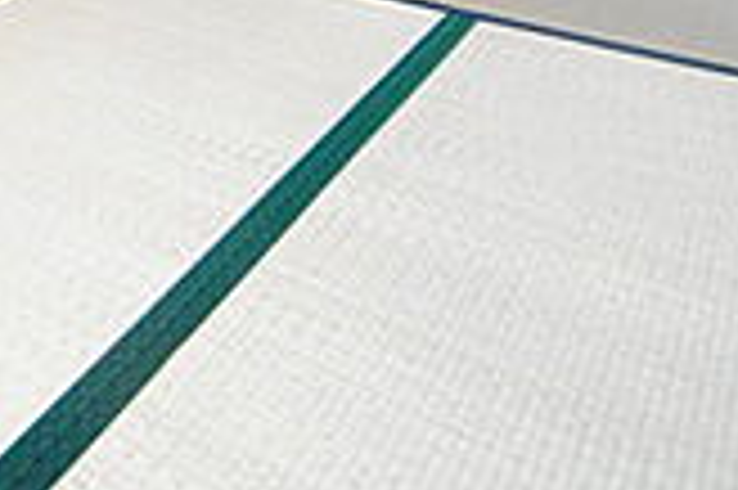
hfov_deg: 33.9
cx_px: -148
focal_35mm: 47
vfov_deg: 22.6
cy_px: -270
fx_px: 963
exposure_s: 1/100
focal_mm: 8
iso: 1600
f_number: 5
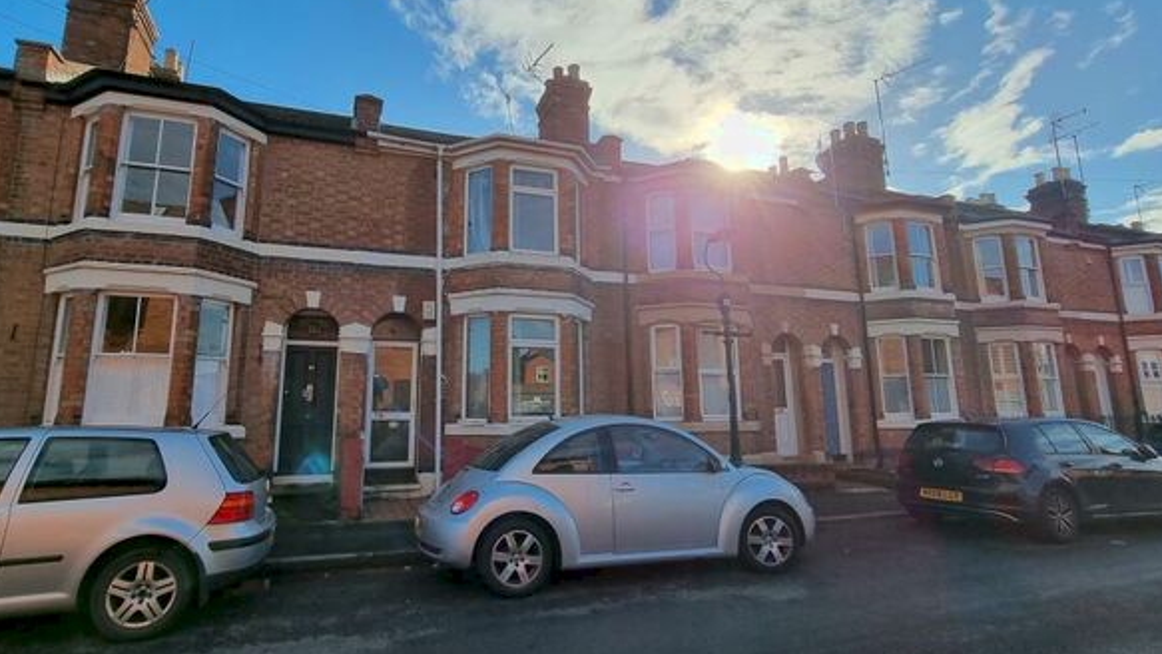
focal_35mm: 17
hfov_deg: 95.7
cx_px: 528
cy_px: 308
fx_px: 524
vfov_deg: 63.9
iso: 50
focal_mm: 2.2
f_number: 2.2
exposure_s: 1/1968
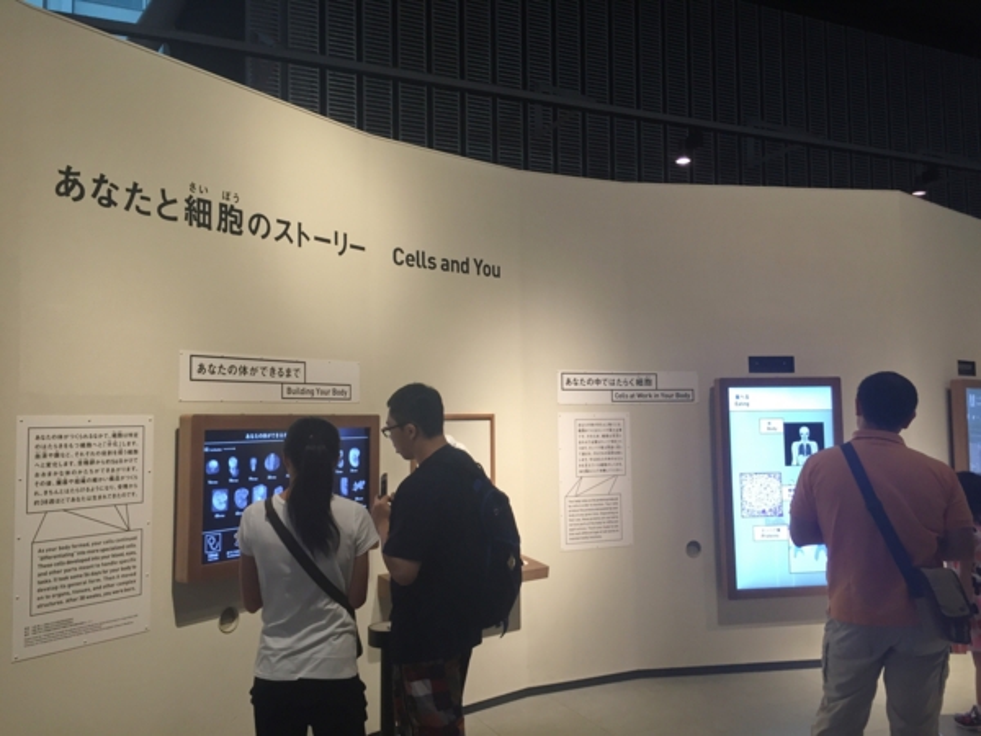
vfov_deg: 48.2
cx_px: 490
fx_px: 822
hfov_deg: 61.7
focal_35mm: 29
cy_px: 368
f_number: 2.2
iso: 64
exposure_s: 1/30
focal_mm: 4.15
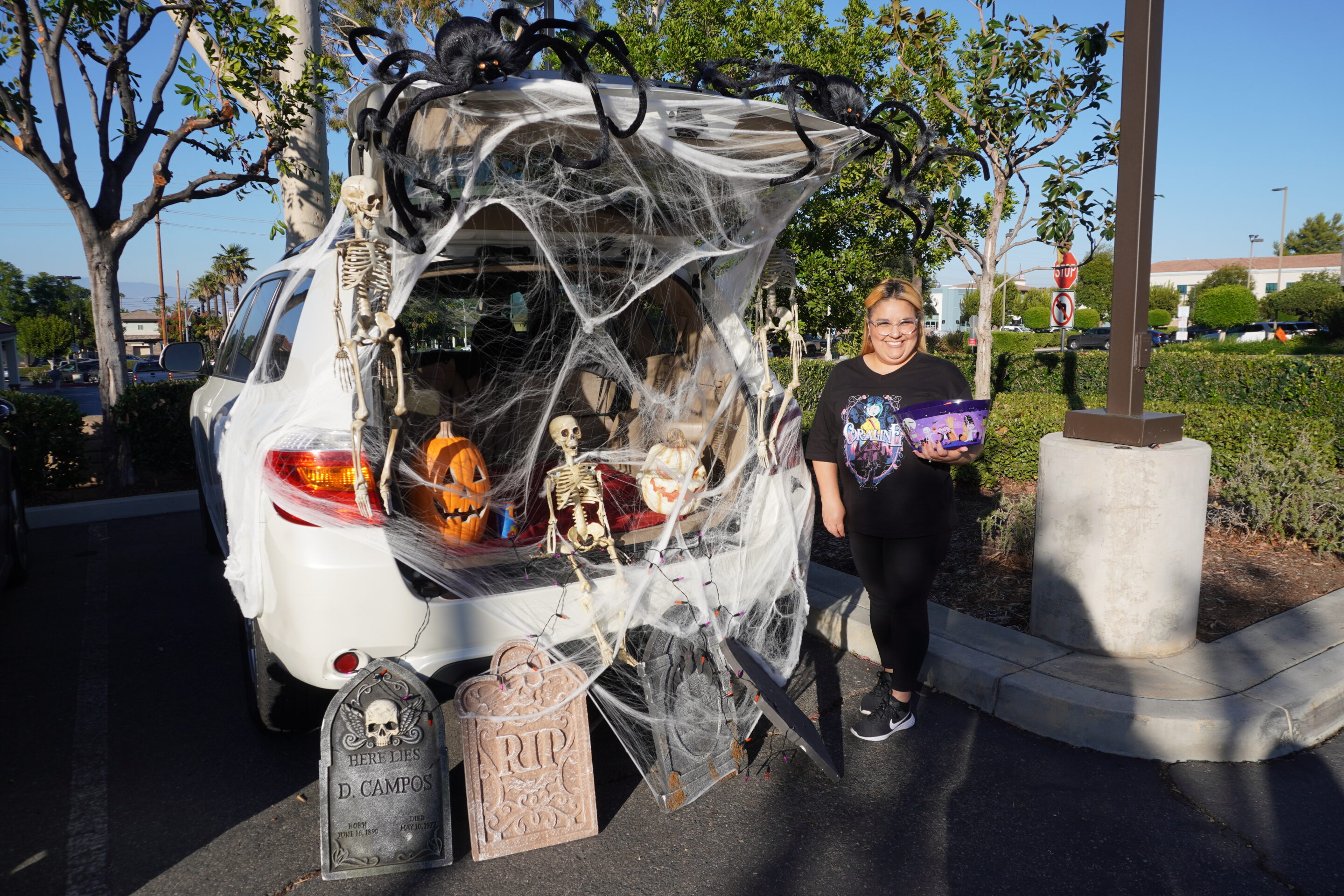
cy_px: 448
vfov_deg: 53.1
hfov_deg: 73.7
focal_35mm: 24
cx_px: 672
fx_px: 896
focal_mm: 16
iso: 100
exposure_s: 1/320
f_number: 8
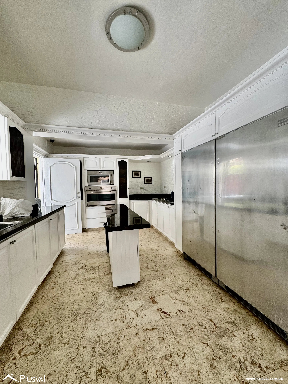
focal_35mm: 14
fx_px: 155
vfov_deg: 102.1
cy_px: 192
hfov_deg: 85.7
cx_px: 144
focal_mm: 2.22
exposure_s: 1/99
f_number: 2.2
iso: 100
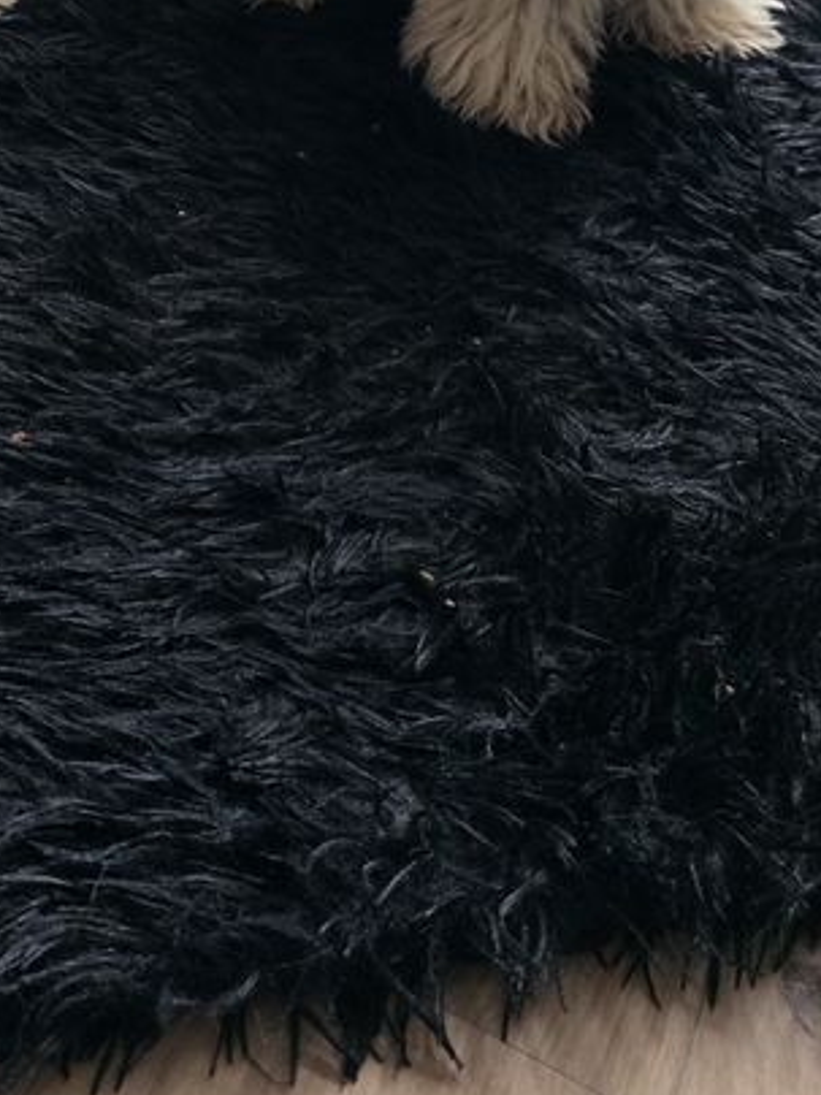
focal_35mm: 57
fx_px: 1803
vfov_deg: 30.6
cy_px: -79
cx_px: 149
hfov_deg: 25.2
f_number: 1.7
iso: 1600
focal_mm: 6.3
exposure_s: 1/100
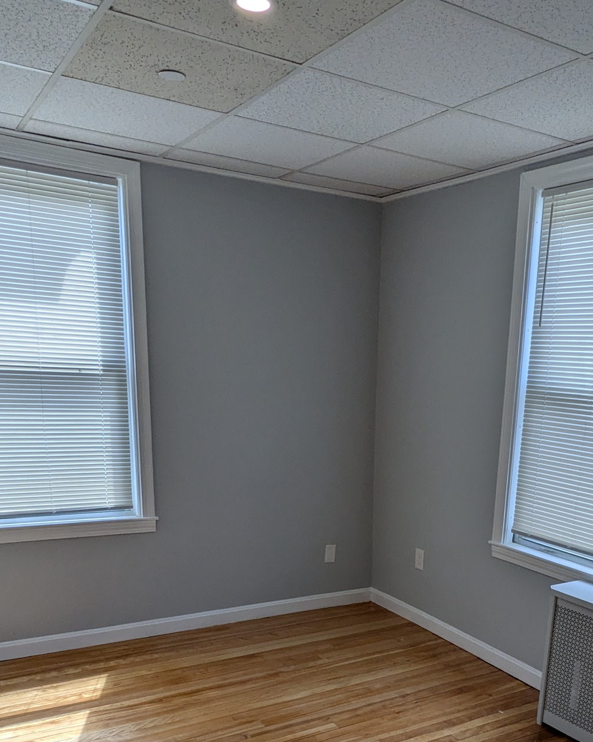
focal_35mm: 32
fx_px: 702
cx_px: 370
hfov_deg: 45.4
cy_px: 577
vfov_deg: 52.6
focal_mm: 2.22
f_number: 2.2
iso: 39
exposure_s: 1/318
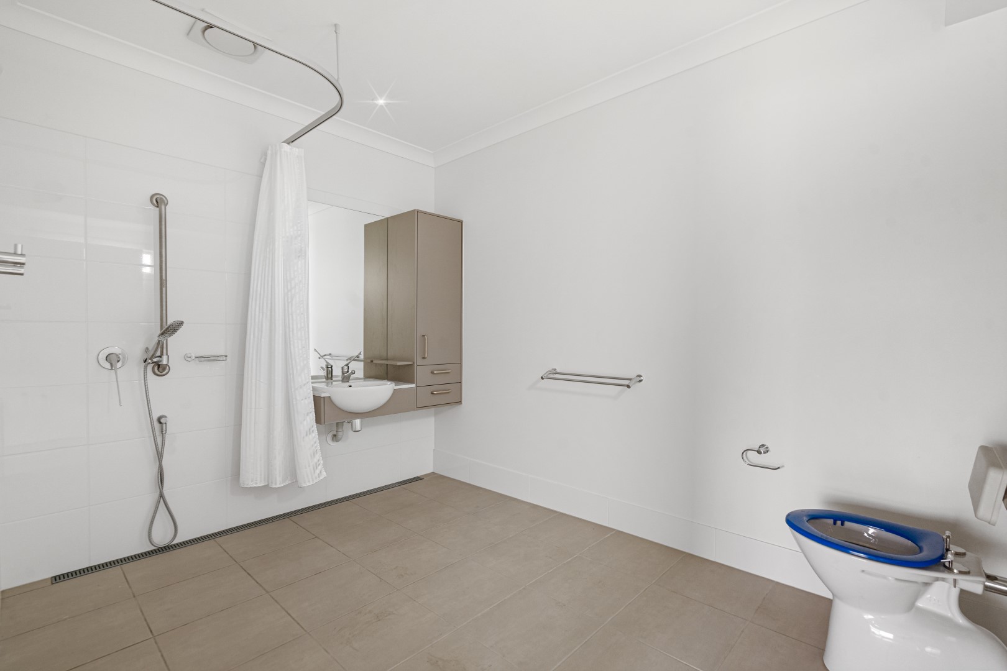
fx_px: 448
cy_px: 336
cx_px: 504
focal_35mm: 16
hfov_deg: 96.7
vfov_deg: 73.7
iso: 800
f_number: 7.1
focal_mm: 16
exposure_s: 1/2
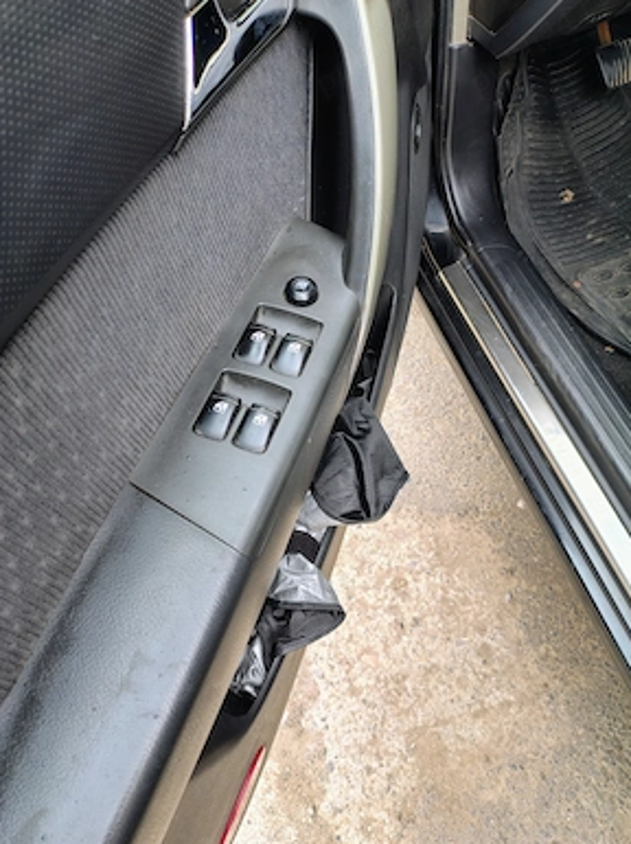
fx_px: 633
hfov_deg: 53.0
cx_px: 309
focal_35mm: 26
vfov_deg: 67.3
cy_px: 412
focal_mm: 4.71
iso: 235
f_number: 1.7
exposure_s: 1/100
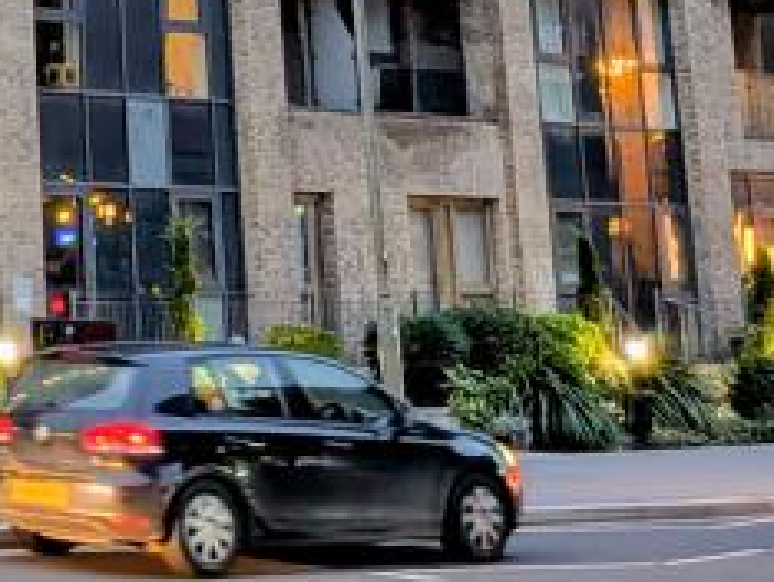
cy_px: -522
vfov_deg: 12.6
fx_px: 2350
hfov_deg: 17.0
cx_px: -380
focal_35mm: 105
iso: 215
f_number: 1.7
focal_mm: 4.53
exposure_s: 1/50
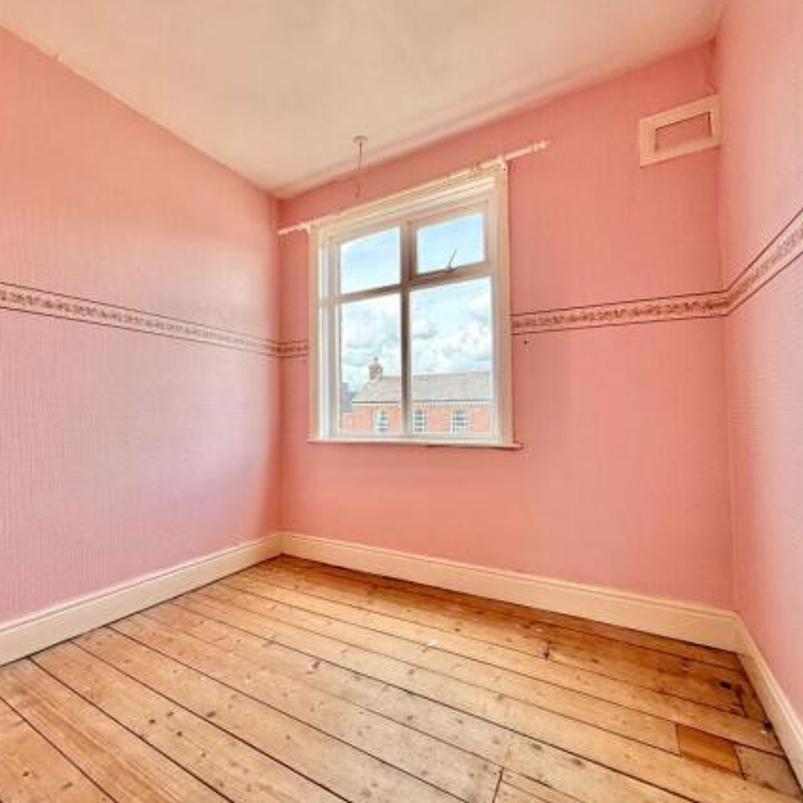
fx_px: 446
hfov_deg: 82.7
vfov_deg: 84.0
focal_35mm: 17
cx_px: 313
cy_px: 402
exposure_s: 1/307
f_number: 2.2
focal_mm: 2.22
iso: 64
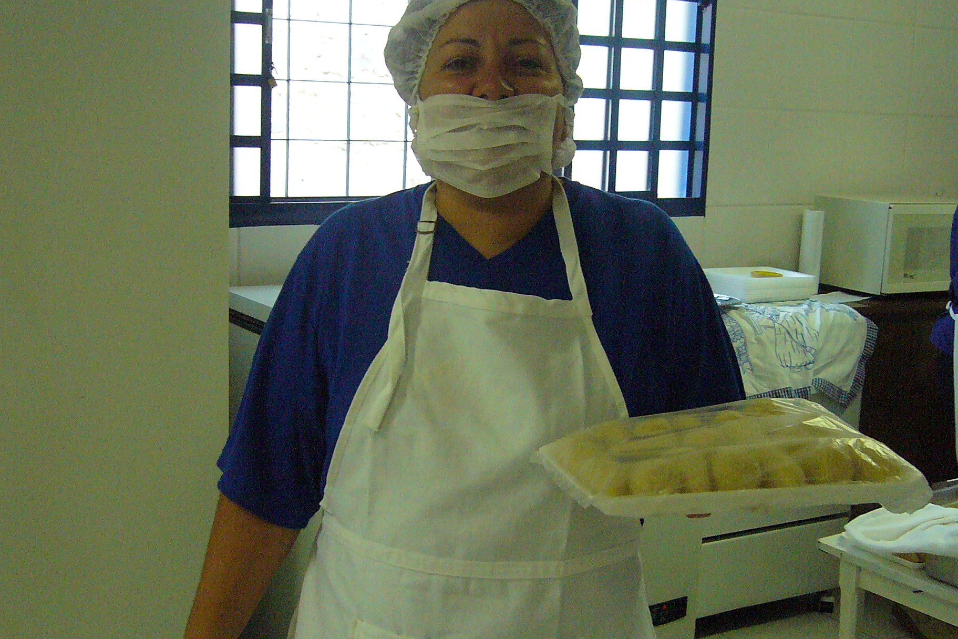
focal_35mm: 46
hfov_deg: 42.7
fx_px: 1224
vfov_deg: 29.3
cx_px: 496
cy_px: 331
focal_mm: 5.8
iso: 400
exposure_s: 1/100
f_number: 2.8
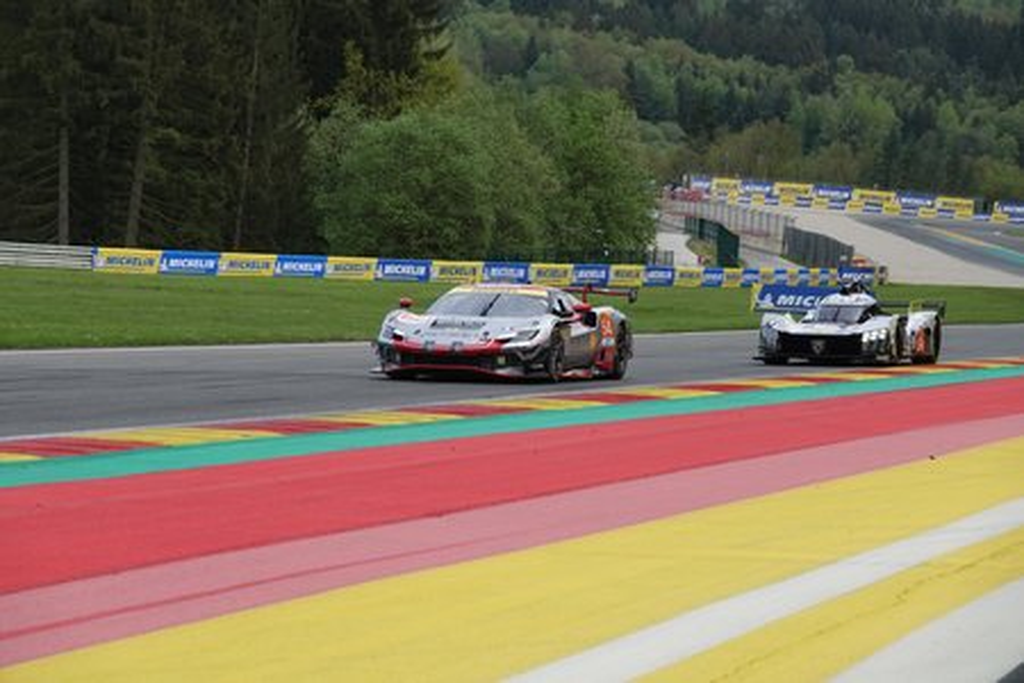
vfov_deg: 9.9
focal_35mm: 139
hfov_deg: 14.8
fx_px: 3953
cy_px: 342
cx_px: 512
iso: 250
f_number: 4
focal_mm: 51.14
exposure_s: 1/800
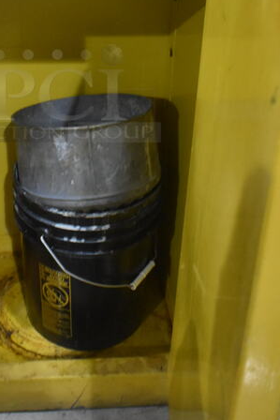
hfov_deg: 24.3
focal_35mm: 55
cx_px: 57
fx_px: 641
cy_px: 93
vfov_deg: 35.2
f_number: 3.5
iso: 3200
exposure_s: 1/20
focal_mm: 18
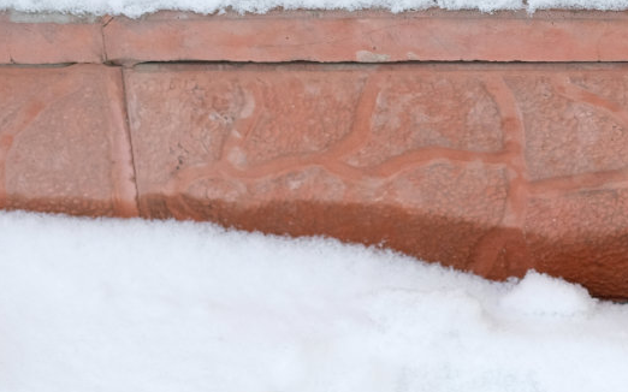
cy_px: 234
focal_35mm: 281
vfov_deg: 4.7
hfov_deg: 7.4
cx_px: 863
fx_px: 4808
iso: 200
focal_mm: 60
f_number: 3.2
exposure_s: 1/140
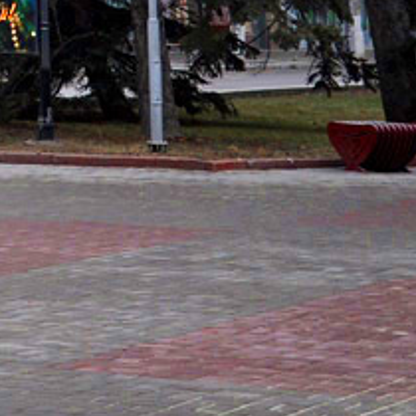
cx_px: -701
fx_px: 2774
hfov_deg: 7.8
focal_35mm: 204
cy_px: -278
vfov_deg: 8.3
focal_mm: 28
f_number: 5.6
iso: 400
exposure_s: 1/250
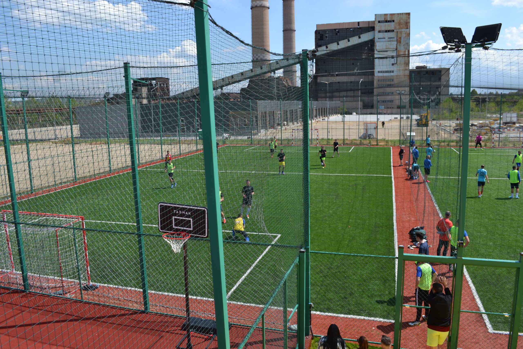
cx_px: 262
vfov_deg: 47.9
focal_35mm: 27
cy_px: 174
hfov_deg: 67.4
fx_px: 392
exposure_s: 1/250
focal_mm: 18
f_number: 7.1
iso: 100
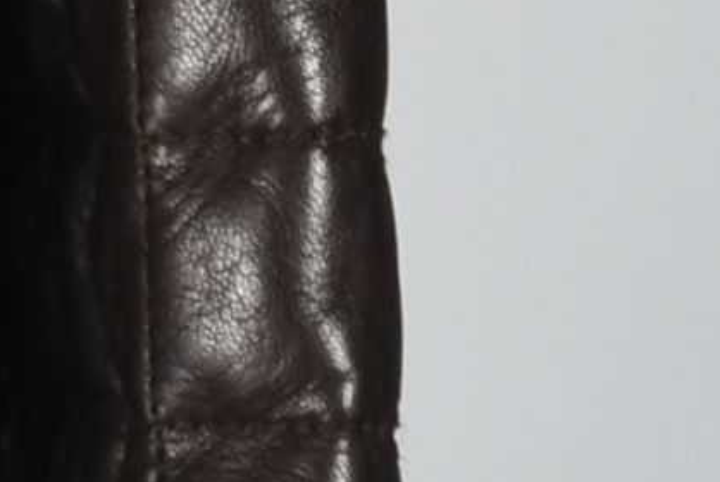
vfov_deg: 2.3
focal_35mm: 601
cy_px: -1010
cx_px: -1643
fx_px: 12037
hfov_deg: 3.3
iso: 200
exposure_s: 1/125
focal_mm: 56
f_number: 10
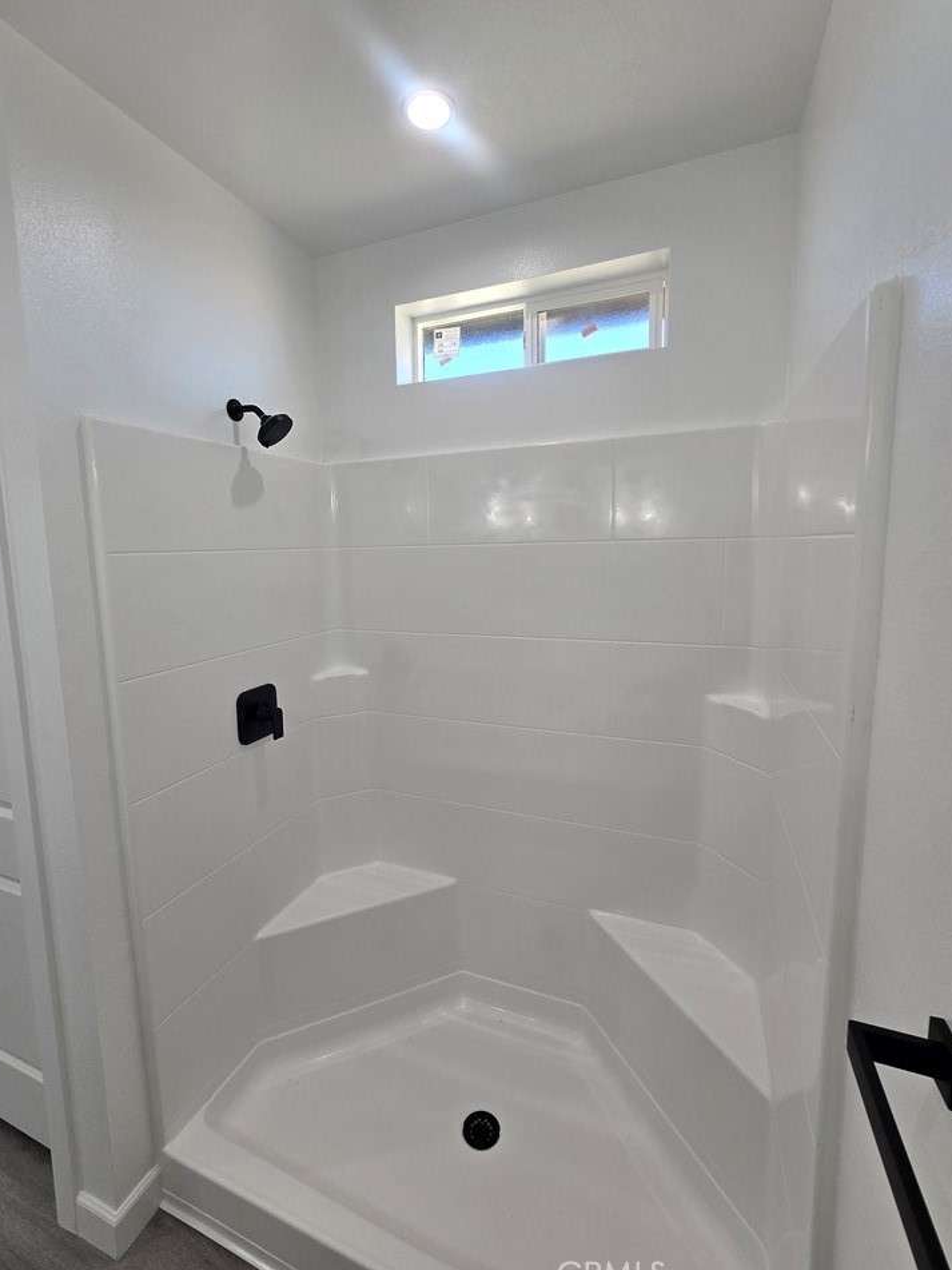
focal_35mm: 14
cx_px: 449
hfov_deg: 85.6
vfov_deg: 102.0
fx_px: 513
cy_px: 609
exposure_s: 1/120
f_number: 2.2
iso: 64
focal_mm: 2.2
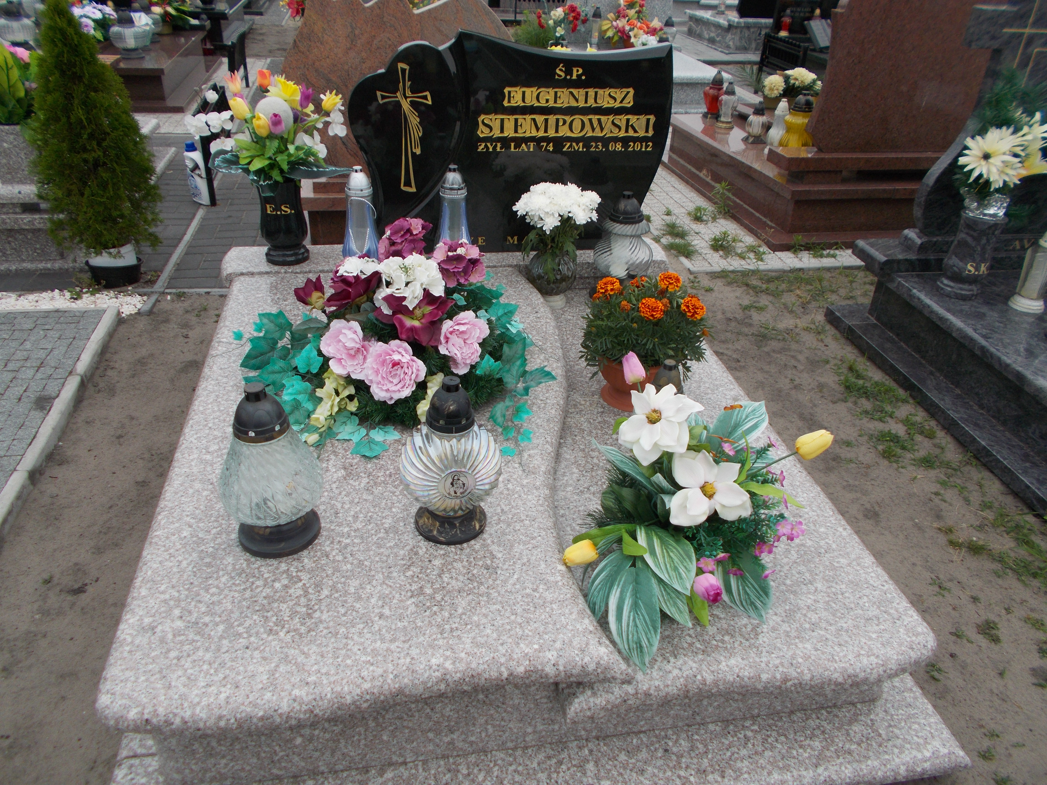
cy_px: 392
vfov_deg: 53.1
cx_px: 524
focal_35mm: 26
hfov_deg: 67.3
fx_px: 786
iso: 80
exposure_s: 1/320
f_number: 3.2
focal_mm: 4.6
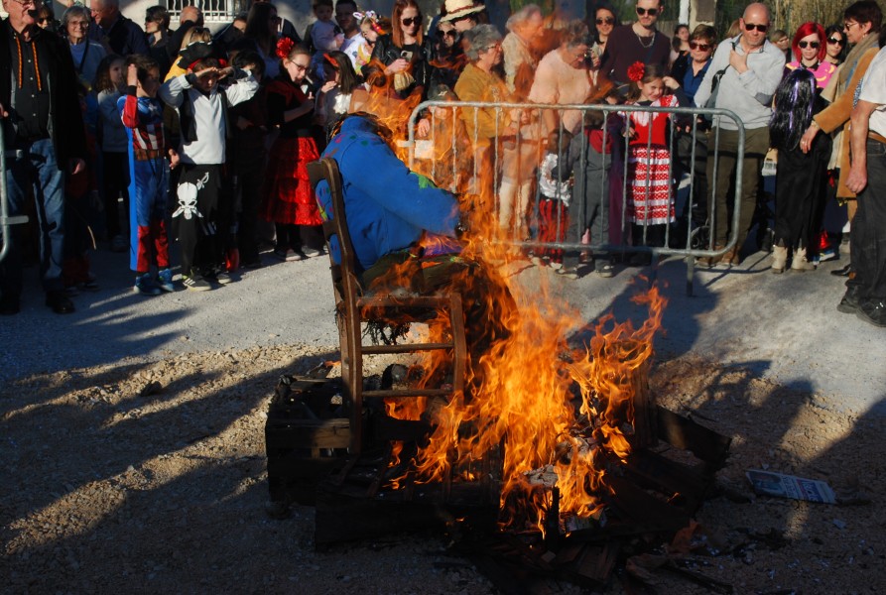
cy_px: 298
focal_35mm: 48
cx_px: 443
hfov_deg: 41.0
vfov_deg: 28.2
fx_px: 1184
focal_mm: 32
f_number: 8
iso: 100
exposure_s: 1/250
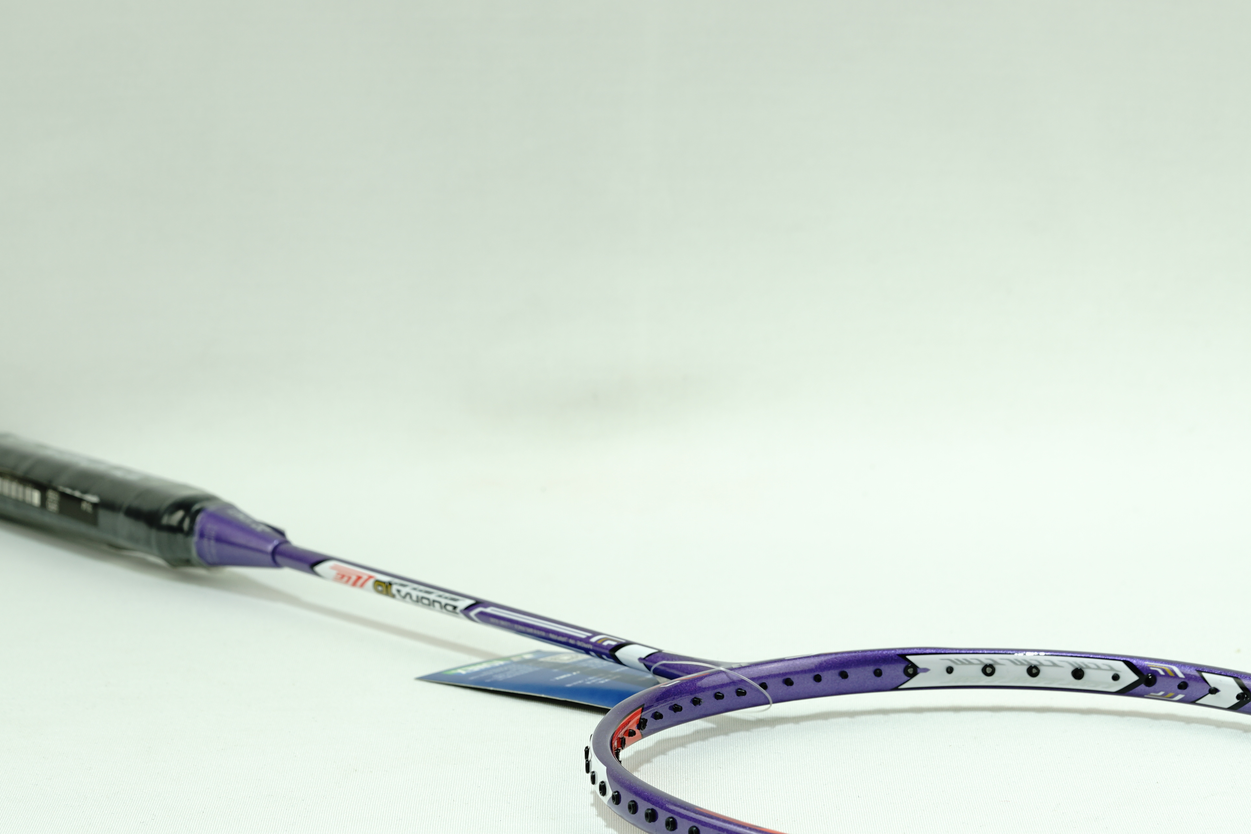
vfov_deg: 9.7
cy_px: 647
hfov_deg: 14.5
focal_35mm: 141
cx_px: 711
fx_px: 4899
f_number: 10
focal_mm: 90
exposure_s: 1/10
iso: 100
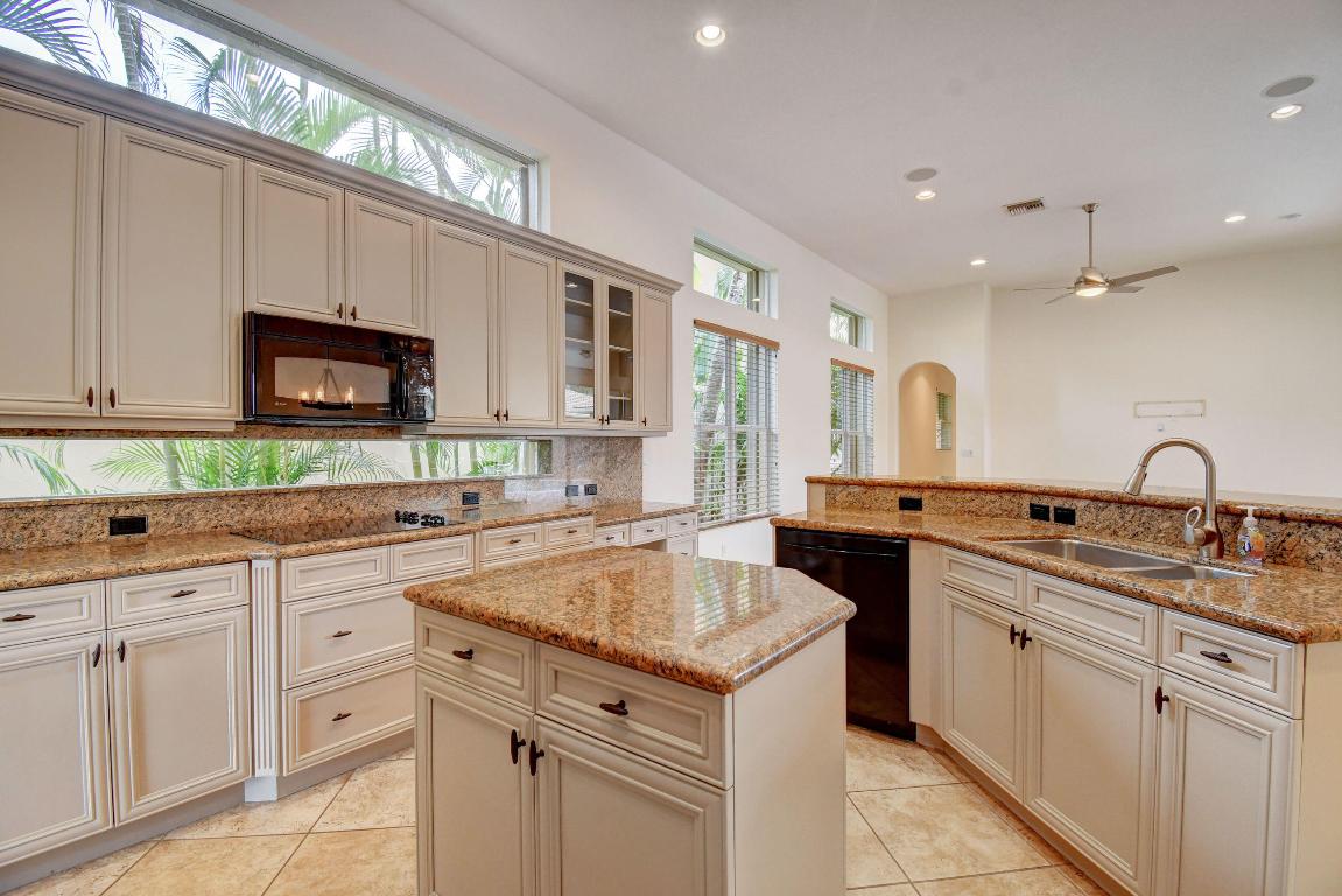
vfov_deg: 77.4
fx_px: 559
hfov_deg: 100.4
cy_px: 448
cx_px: 671
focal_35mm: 15
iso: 400
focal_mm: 10
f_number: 8
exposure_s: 1/15
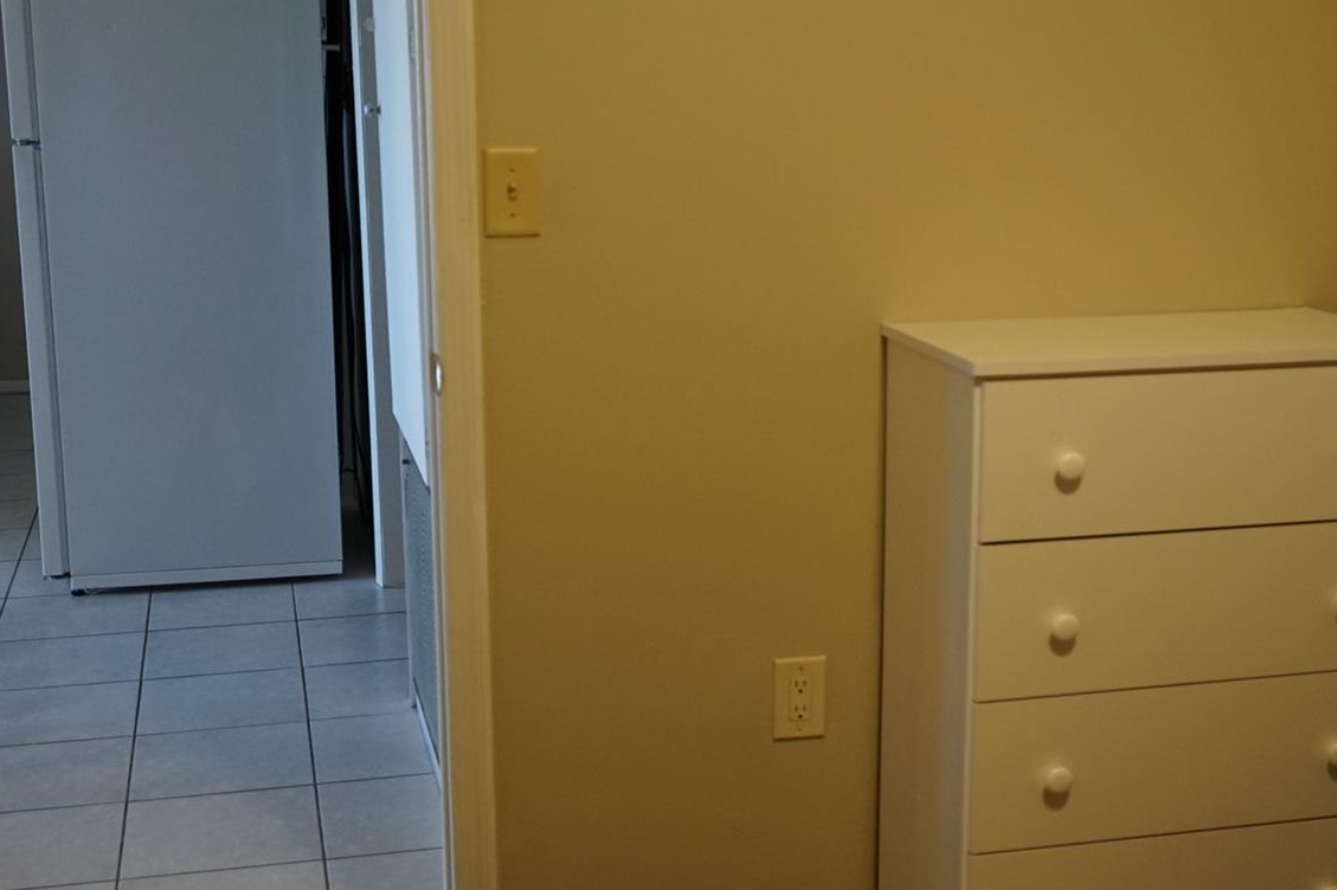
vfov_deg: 26.5
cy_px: 436
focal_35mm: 51
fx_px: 1893
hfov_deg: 38.8
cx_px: 761
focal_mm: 36
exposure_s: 1/160
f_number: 4
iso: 1600
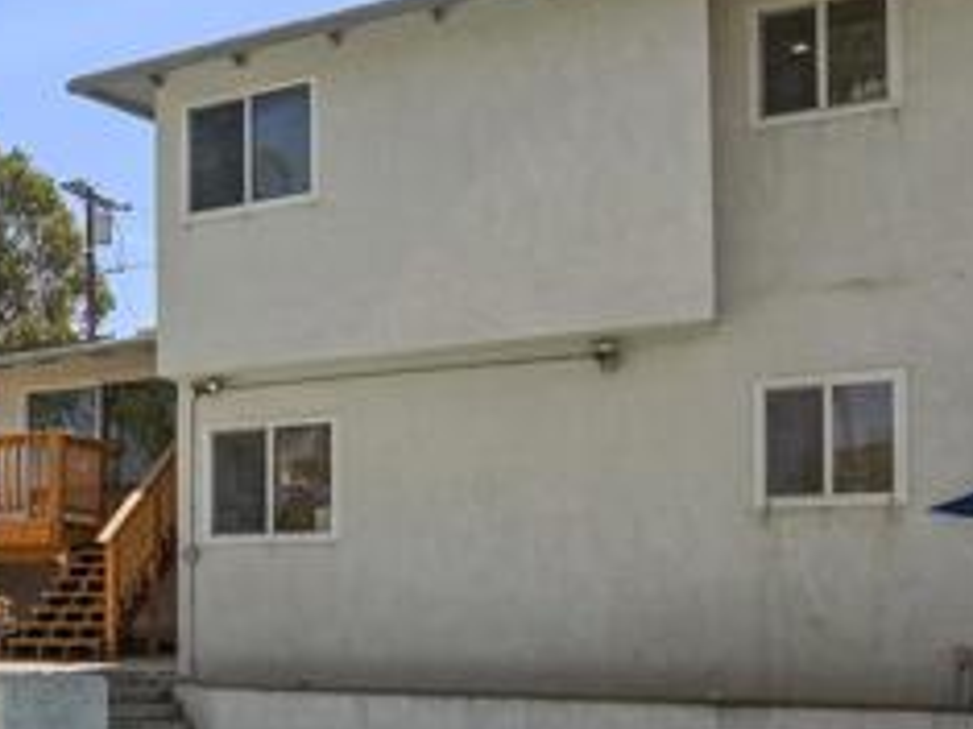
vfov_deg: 32.9
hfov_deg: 39.6
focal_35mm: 42
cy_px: 630
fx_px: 1180
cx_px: 4
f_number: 8
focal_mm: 16
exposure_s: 1/640
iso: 500
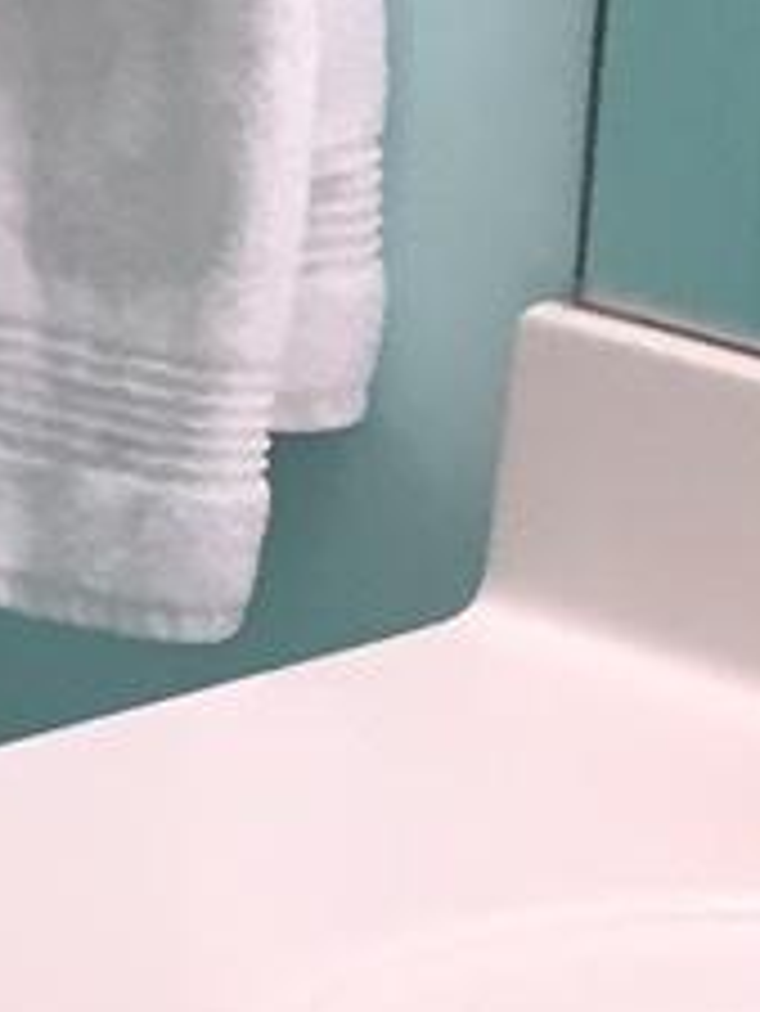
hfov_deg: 6.3
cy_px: 103
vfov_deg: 9.4
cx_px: -1830
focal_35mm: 210
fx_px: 6142
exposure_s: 1/30
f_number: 2.2
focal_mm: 4.15
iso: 32
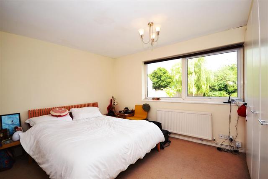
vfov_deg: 72.1
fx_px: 123
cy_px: 90
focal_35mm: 16
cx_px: 134
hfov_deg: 95.0
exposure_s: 1/100
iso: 100
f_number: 5
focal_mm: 11
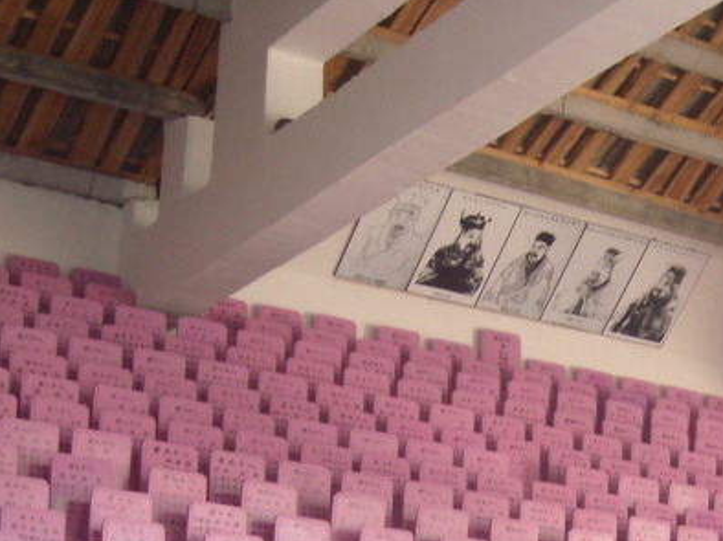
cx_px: 732
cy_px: 695
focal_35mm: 91
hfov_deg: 20.8
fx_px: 1899
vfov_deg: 15.5
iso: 175
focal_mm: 5.7
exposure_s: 1/60
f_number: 2.8
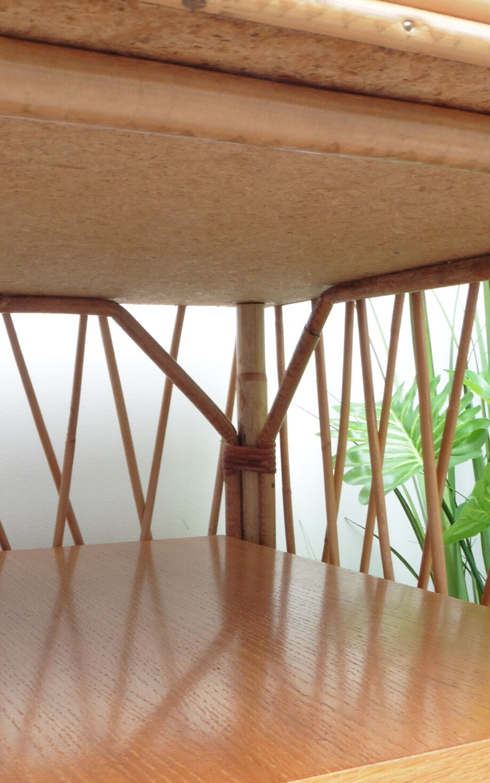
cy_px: 505
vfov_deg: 48.7
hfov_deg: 31.7
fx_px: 854
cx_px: 162
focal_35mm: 40
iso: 100
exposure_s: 1/15
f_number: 7.1
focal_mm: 4.8
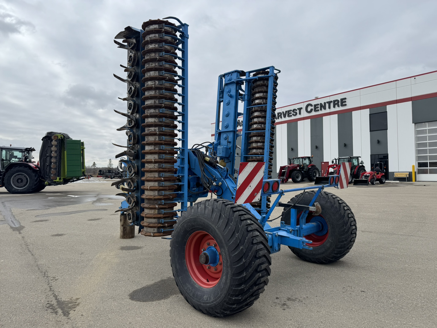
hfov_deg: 71.6
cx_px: 218
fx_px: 303
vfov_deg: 56.8
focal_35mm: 24
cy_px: 164
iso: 80
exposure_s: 1/5348
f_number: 1.78
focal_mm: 6.76
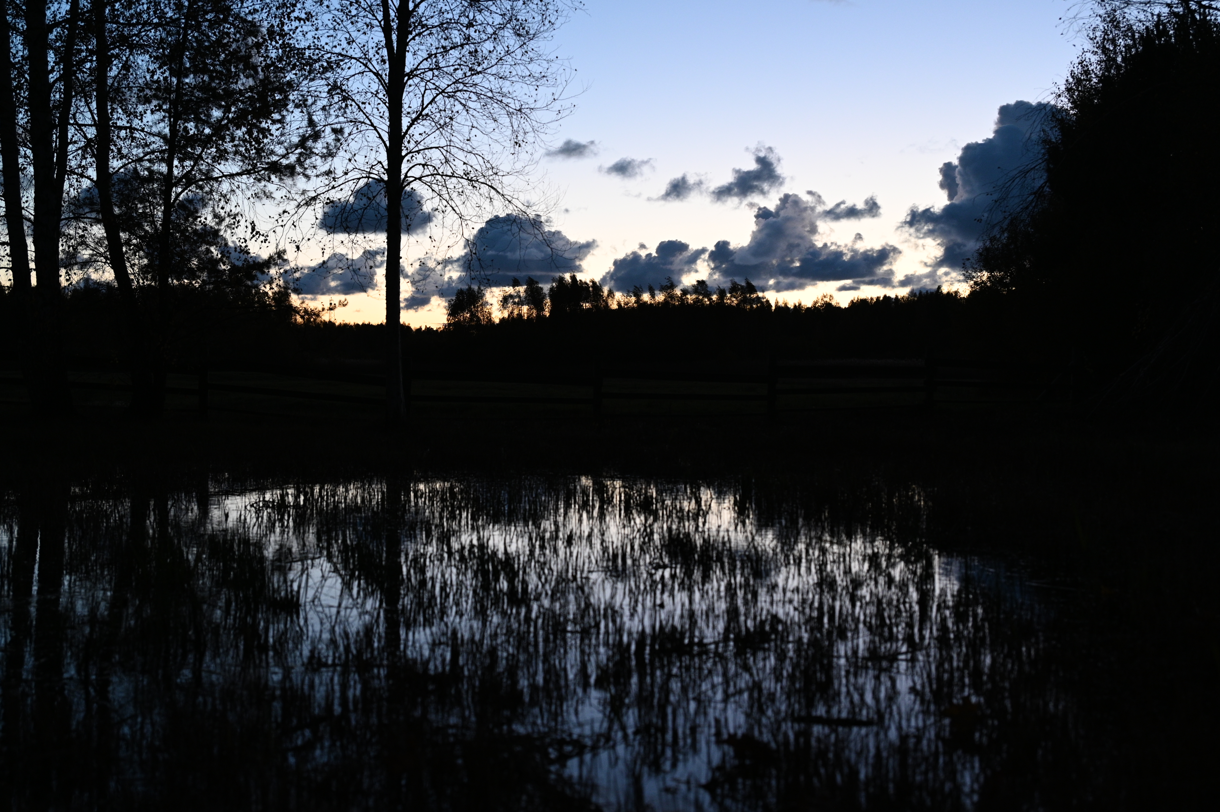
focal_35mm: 44
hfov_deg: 44.5
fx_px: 1490
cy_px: 406
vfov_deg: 30.5
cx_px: 610
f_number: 4
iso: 1600
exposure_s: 1/100
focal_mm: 44
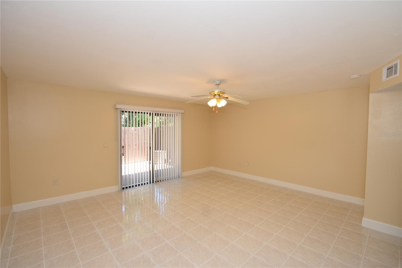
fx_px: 167
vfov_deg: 77.3
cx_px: 201
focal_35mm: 15
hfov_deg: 100.4
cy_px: 134
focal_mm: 10
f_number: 4
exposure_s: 1/60
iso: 200
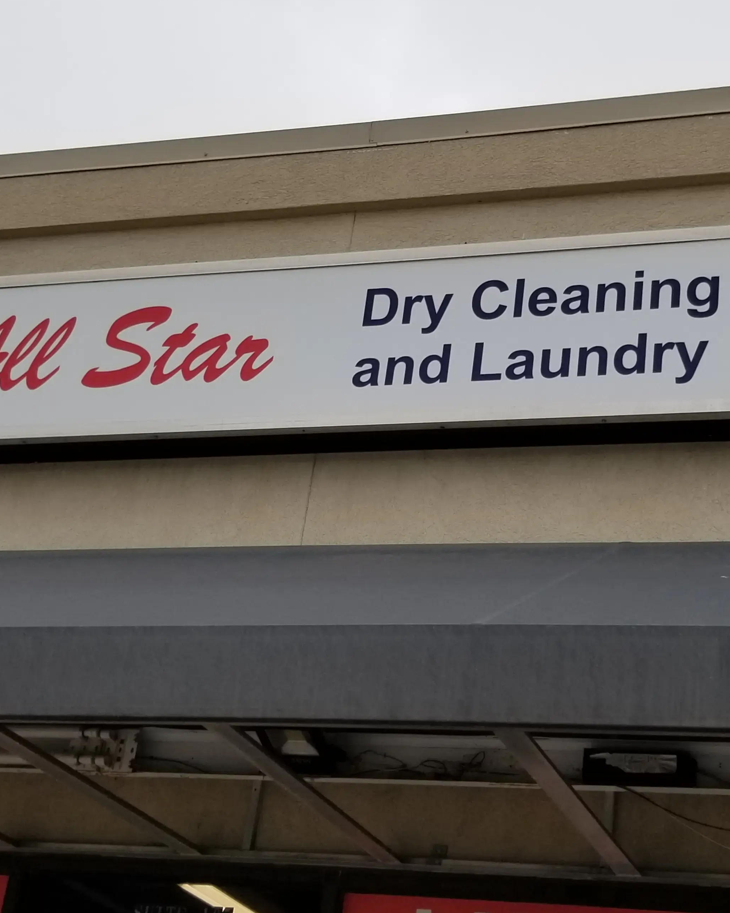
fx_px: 1080
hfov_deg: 37.3
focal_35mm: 40
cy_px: 380
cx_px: 404
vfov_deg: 45.6
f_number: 1.7
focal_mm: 4.25
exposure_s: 1/1745
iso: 50
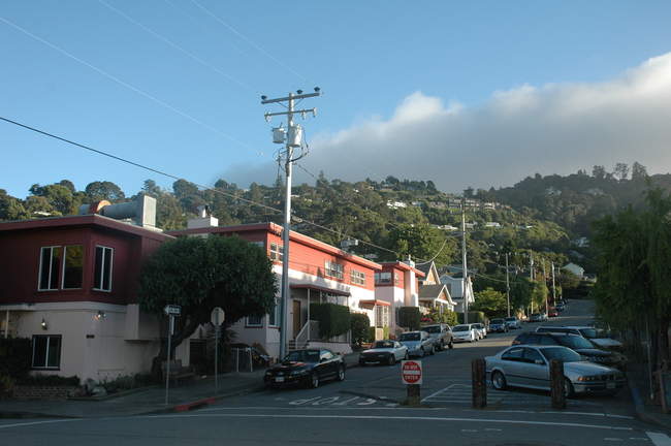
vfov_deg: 35.4
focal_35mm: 38
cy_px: 223
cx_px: 336
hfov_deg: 51.3
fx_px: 698
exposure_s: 1/640
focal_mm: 25
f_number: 6.3
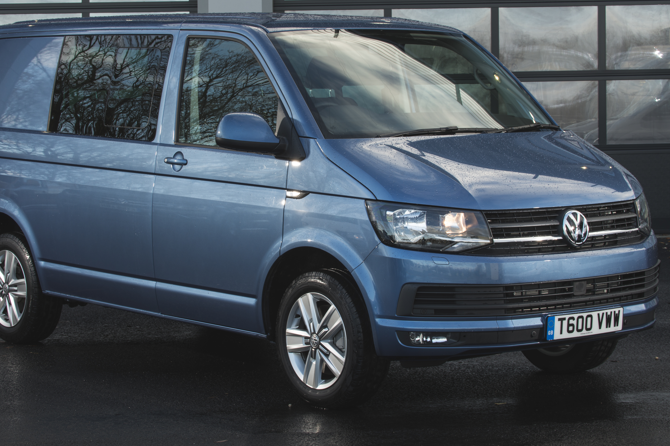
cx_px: 300
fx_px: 1805
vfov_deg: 14.1
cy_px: 179
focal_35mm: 97
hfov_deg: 21.0
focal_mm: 70
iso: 100
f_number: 14
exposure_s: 1/25
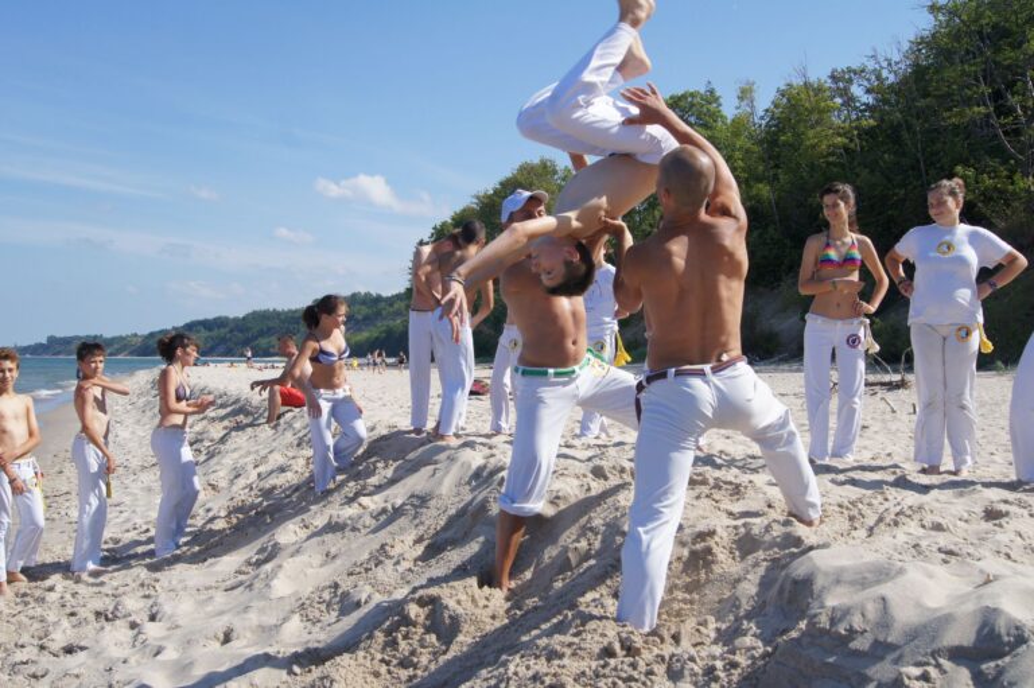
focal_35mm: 36
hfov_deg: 53.2
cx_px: 517
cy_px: 344
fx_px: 1033
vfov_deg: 36.8
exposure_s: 1/400
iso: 200
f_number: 9
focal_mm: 24
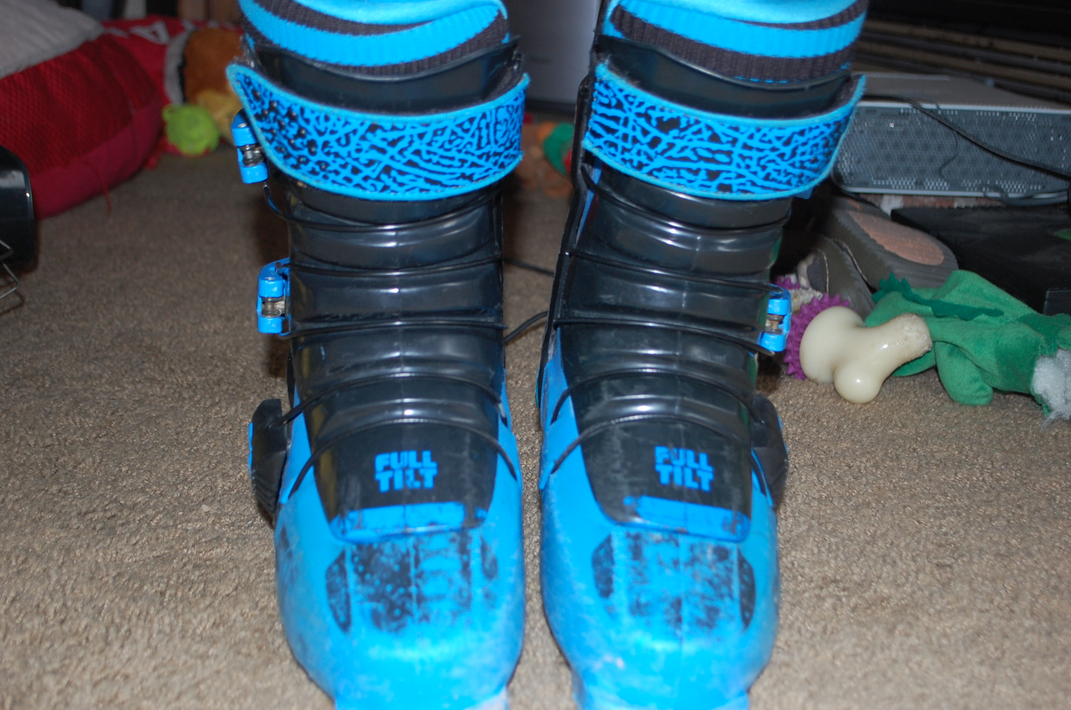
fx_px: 1426
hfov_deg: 41.2
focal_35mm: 48
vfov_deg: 28.0
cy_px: 355
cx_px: 536
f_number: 5
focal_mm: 32
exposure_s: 1/60
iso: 400
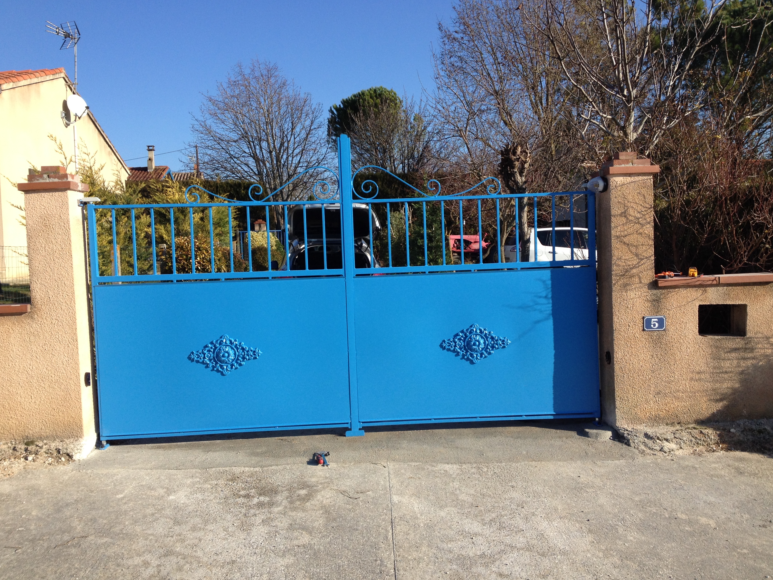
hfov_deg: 51.4
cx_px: 380
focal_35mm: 36
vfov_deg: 39.7
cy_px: 291
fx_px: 804
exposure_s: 1/1284
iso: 50
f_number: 2.4
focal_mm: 4.28
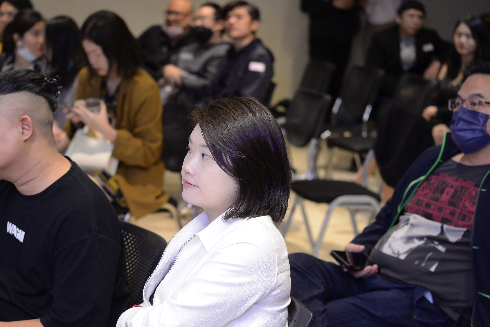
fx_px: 1239
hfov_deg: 22.3
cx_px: 196
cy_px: 186
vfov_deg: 15.0
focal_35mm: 91
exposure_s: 1/125
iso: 800
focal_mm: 70
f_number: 4
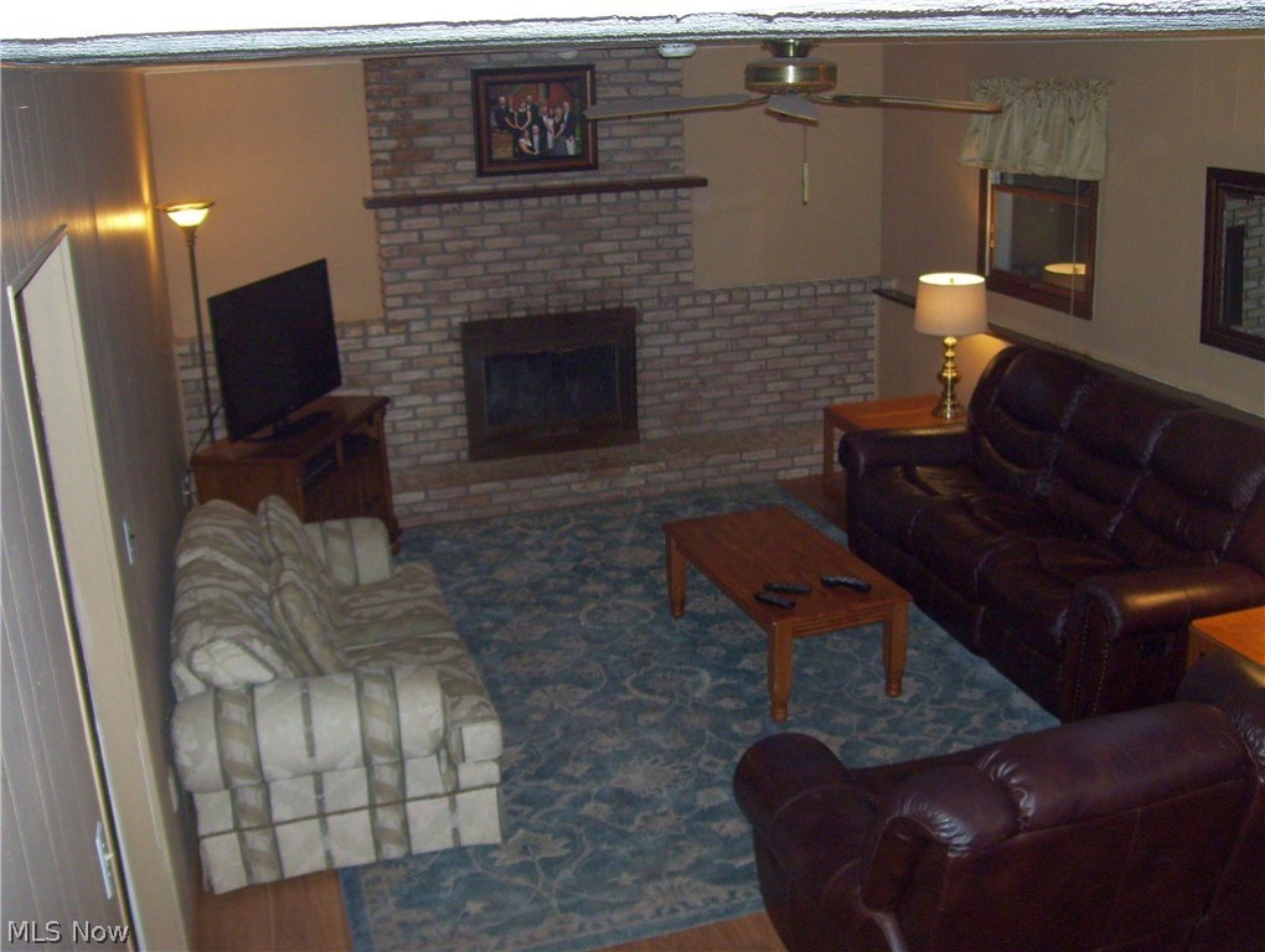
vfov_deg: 39.7
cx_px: 632
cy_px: 476
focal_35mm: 36
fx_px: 1317
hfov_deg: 51.3
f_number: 2.7
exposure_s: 1/60
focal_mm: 6
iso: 200
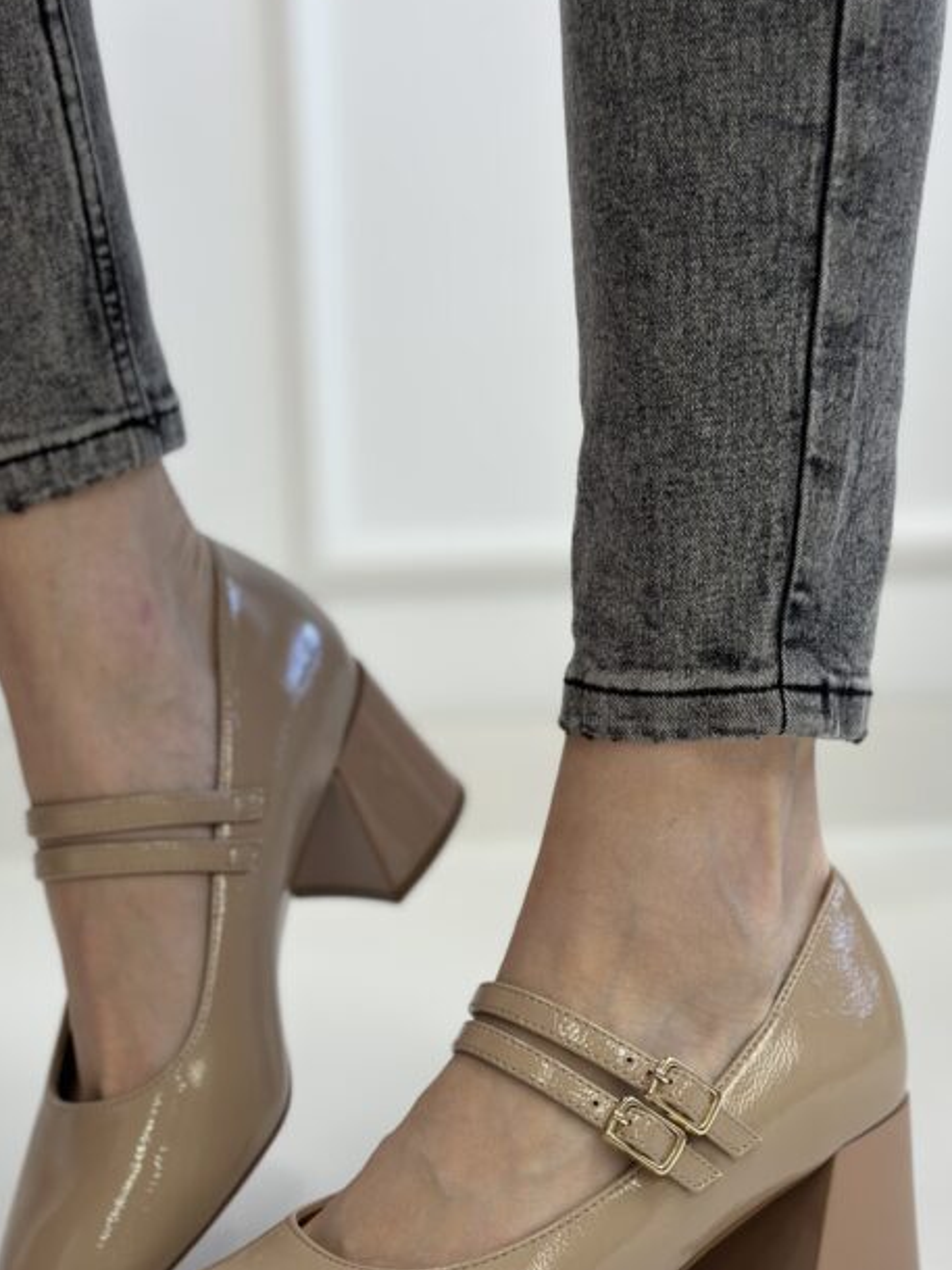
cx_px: 421
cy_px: 804
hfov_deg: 23.3
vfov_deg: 30.6
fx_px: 2312
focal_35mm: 63
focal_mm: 6.86
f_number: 1.78
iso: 100
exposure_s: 1/100
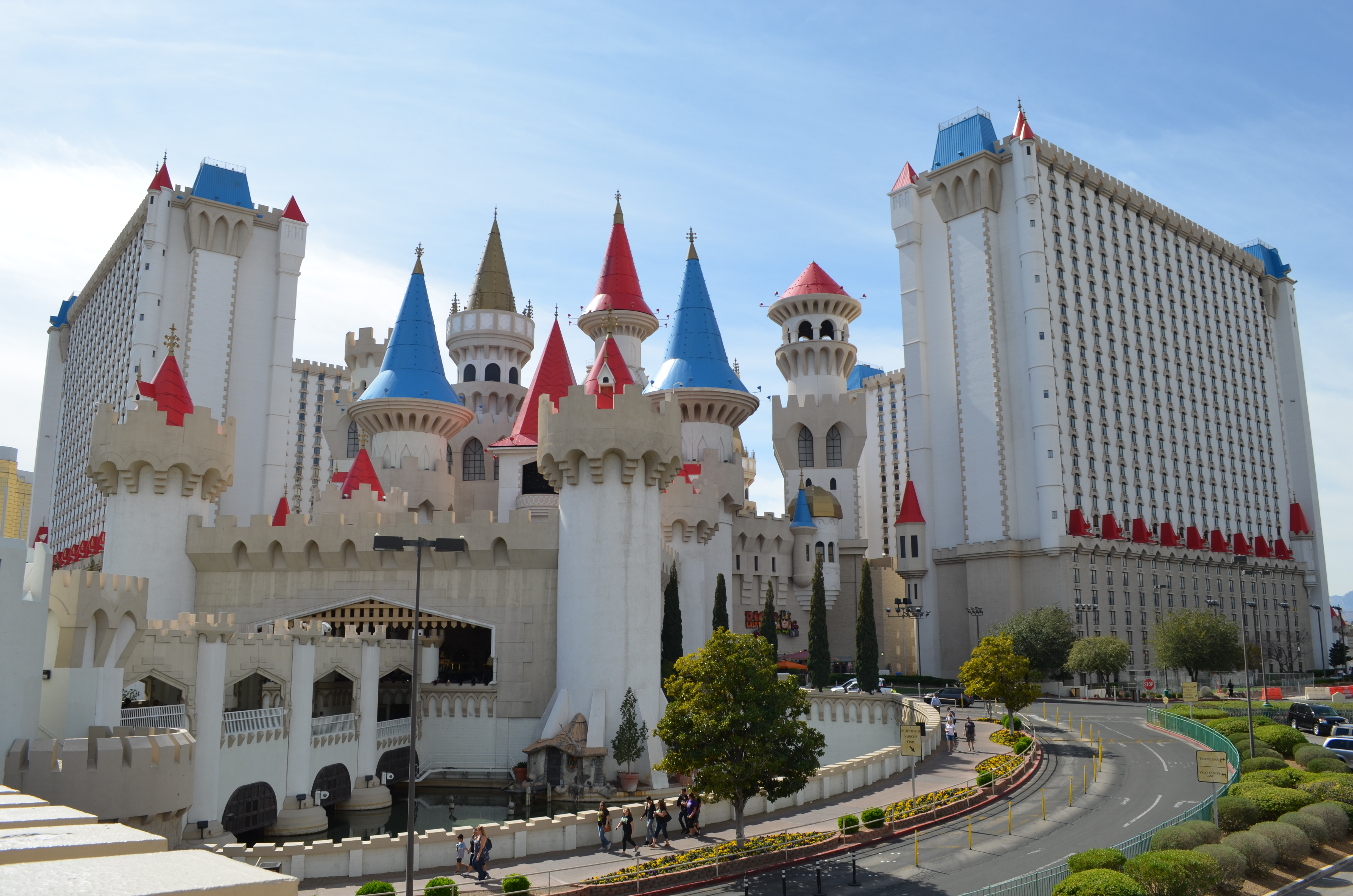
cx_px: 676
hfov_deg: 67.5
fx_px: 1013
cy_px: 448
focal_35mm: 27
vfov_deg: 47.7
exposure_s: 1/250
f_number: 8
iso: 100
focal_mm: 18
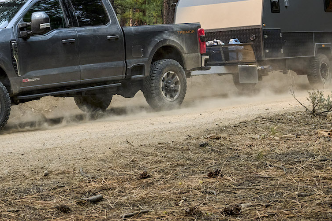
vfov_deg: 14.5
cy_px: 2
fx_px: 858
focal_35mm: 93
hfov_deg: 21.6
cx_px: 56
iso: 1250
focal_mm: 35
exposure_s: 1/1250
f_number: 5.6
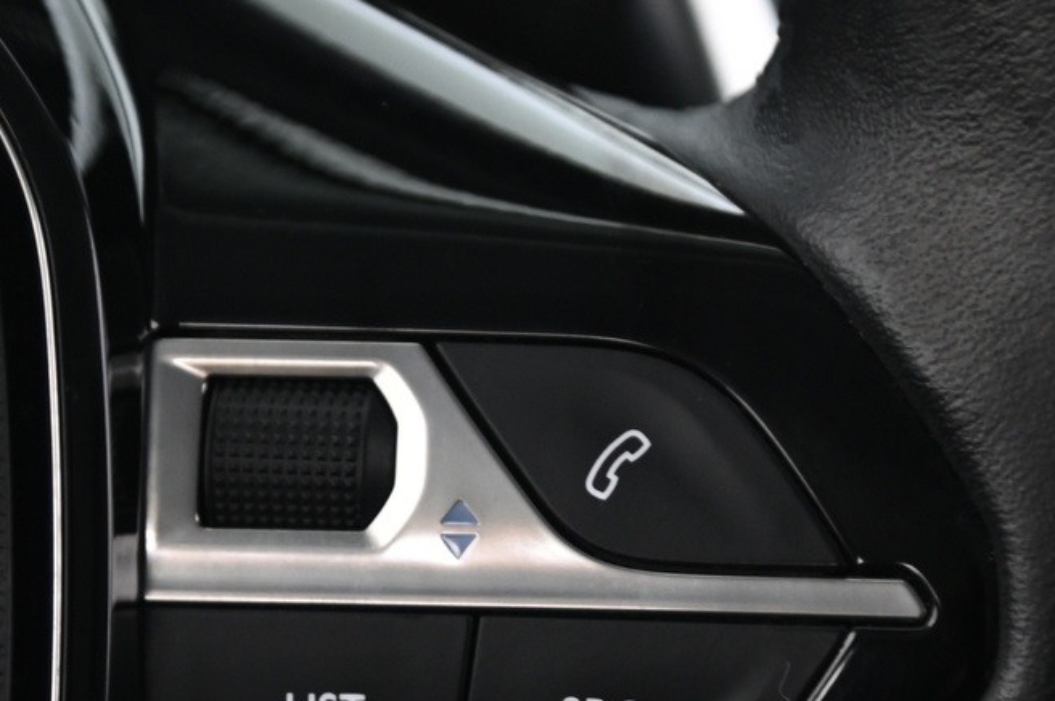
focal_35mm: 297
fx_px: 8695
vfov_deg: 4.6
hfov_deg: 6.9
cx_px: 217
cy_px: 542
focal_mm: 120
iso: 2000
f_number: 4
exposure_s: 1/15
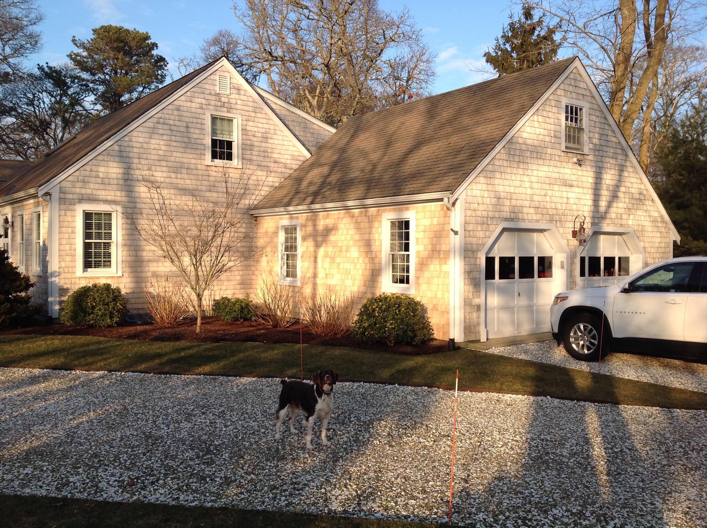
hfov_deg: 52.7
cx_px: 354
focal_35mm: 35
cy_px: 264
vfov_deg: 40.6
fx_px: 714
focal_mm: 4.28
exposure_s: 1/737
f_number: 2.4
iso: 50
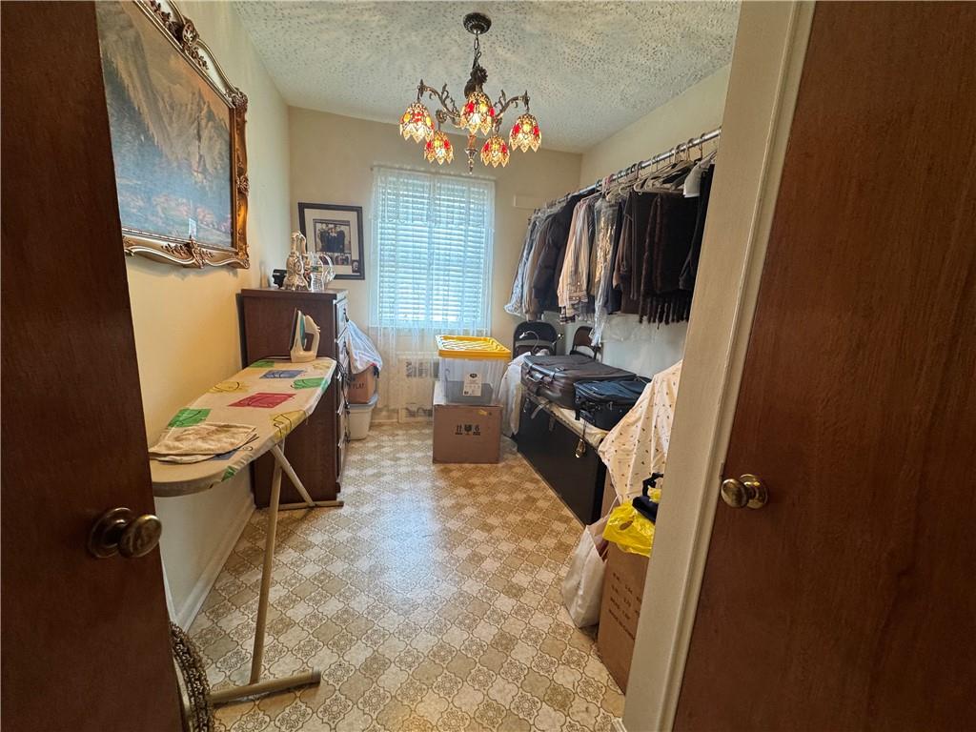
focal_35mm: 14
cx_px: 488
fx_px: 395
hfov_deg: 102.1
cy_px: 366
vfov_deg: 85.7
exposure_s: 1/60
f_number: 2.2
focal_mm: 2.22
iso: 200
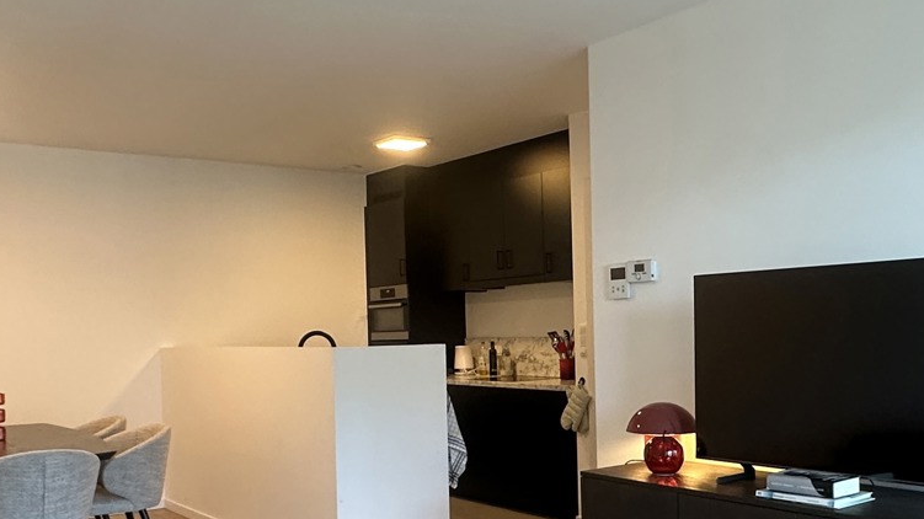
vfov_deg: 30.2
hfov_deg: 51.6
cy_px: 342
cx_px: 480
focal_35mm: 39
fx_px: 955
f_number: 2.2
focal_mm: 2.22
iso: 250
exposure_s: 1/99
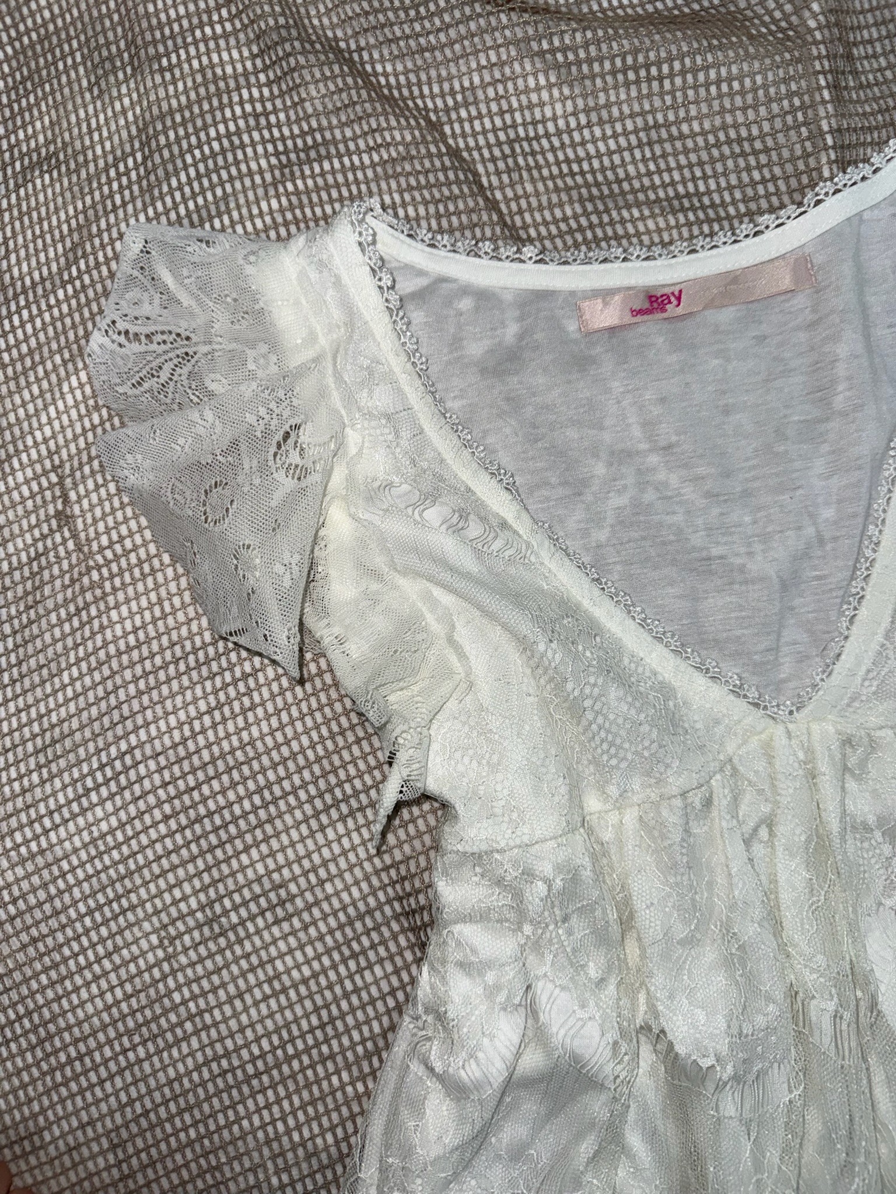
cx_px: 448
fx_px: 828
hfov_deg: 56.8
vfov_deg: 71.6
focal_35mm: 24
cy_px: 597
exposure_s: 1/84
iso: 50
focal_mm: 6.76
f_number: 1.78
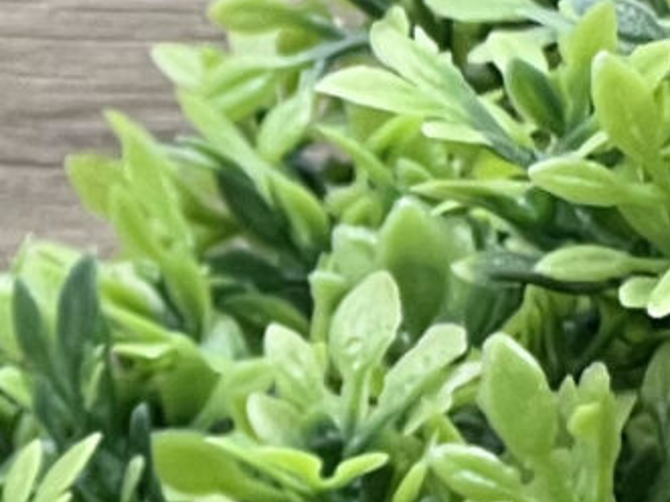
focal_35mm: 595
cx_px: -1312
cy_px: 1174
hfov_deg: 3.3
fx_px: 11512
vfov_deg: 2.5
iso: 80
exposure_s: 1/100
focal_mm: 9
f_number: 2.8
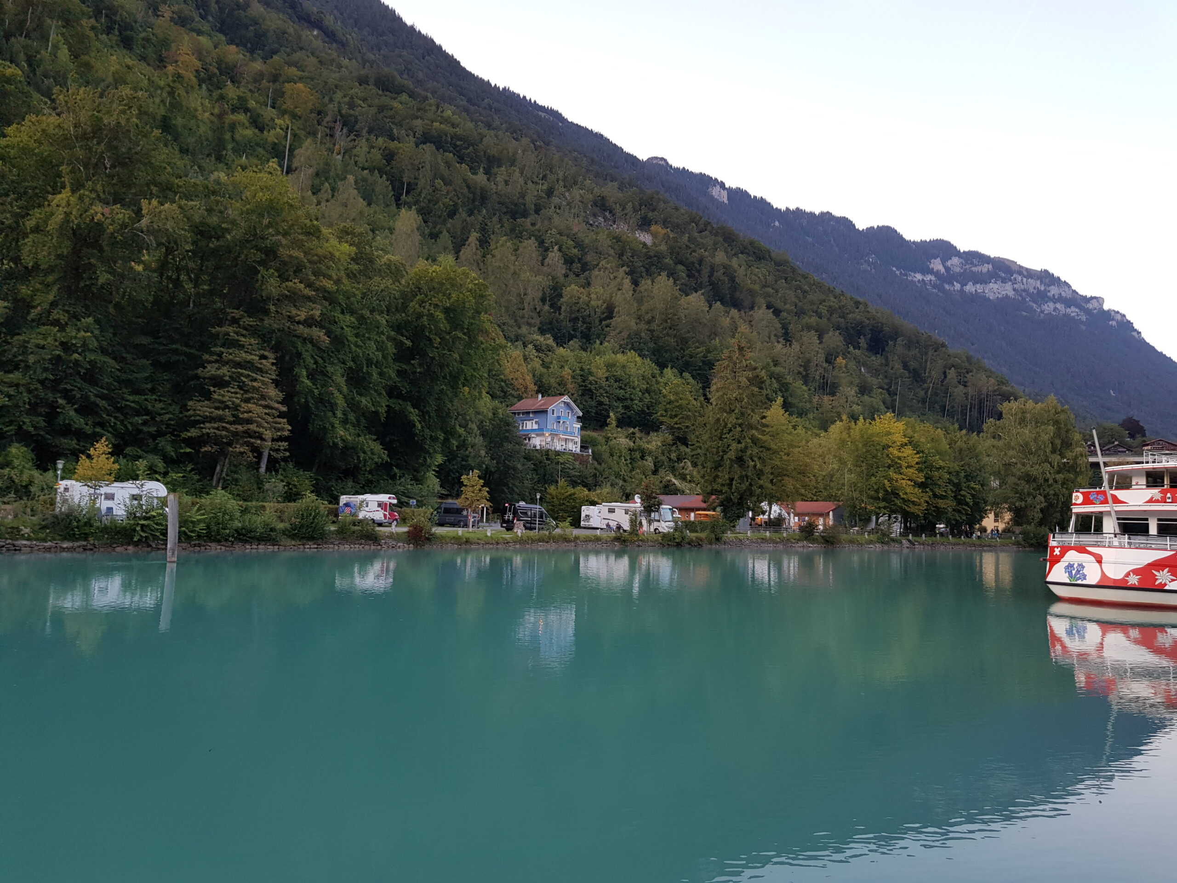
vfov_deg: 53.1
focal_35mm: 26
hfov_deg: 67.3
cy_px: 442
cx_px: 588
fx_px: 884
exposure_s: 1/50
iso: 50
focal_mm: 4.2
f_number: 1.7
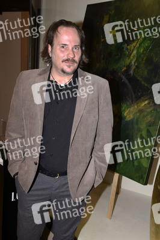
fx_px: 234
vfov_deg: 54.5
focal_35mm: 35
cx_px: 80
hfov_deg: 37.8
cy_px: 120
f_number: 6.3
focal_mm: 35
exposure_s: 1/125
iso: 640
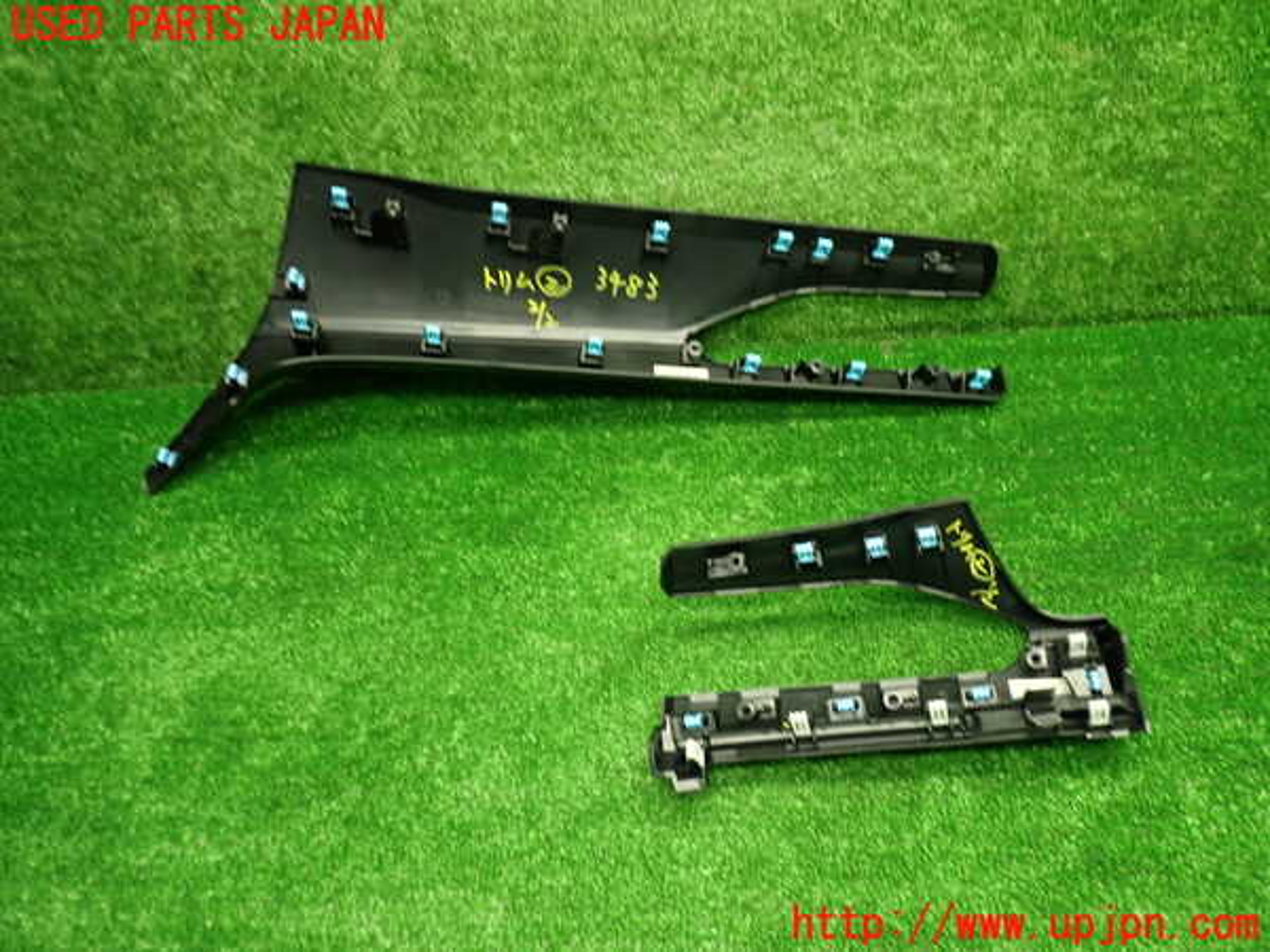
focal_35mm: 30
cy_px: 476
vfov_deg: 46.8
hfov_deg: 60.0
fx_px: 1101
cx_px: 635
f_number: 2.3
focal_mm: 5.4
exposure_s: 1/30
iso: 250
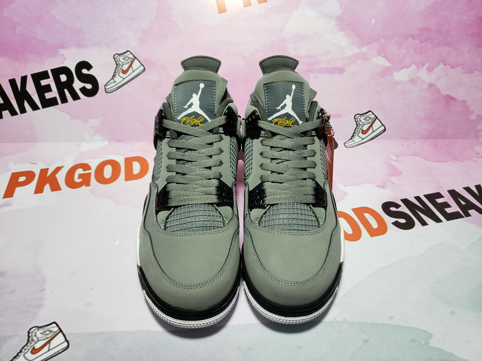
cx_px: 241
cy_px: 180
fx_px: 362
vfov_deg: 53.1
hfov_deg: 67.3
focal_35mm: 26
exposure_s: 1/347
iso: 50
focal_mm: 4.3
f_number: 1.5
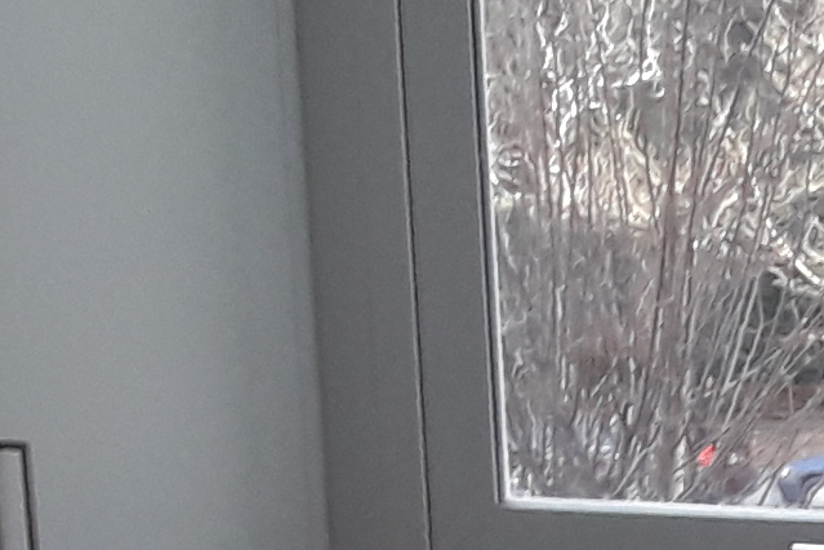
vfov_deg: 6.9
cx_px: 1320
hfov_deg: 10.5
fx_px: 4303
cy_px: 1291
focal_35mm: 188
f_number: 1.9
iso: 80
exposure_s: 1/100
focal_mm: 3.7
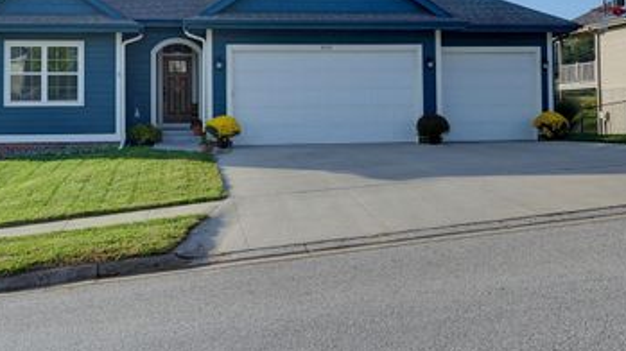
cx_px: 282
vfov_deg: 24.6
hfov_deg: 42.9
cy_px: 87
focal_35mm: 48
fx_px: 796
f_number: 16
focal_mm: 32
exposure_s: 1/40
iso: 125
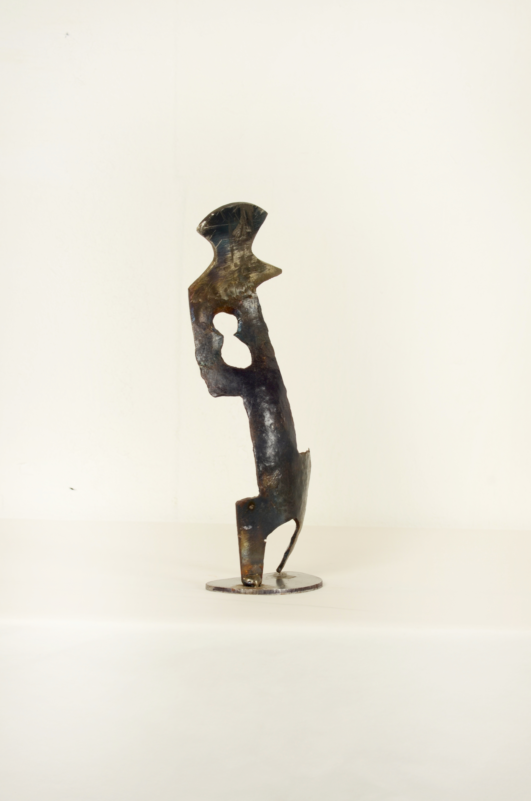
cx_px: 266
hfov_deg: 10.7
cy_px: 400
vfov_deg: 16.1
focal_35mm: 128
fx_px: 2833
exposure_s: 1/8
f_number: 9
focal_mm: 85
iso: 160
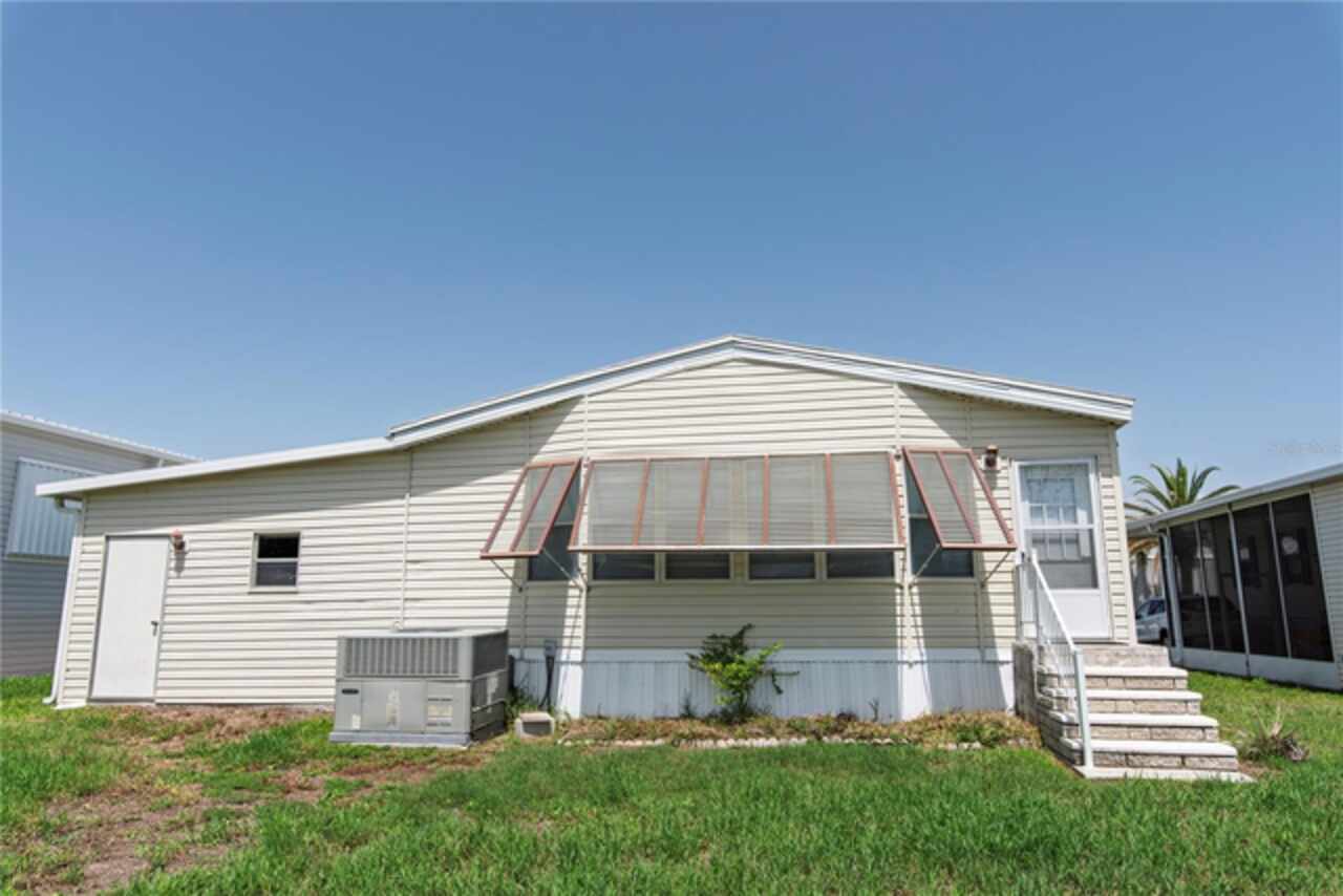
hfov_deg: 78.6
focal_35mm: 22
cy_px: 448
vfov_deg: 57.3
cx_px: 672
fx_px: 821
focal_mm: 22
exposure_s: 1/500
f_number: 11
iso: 100
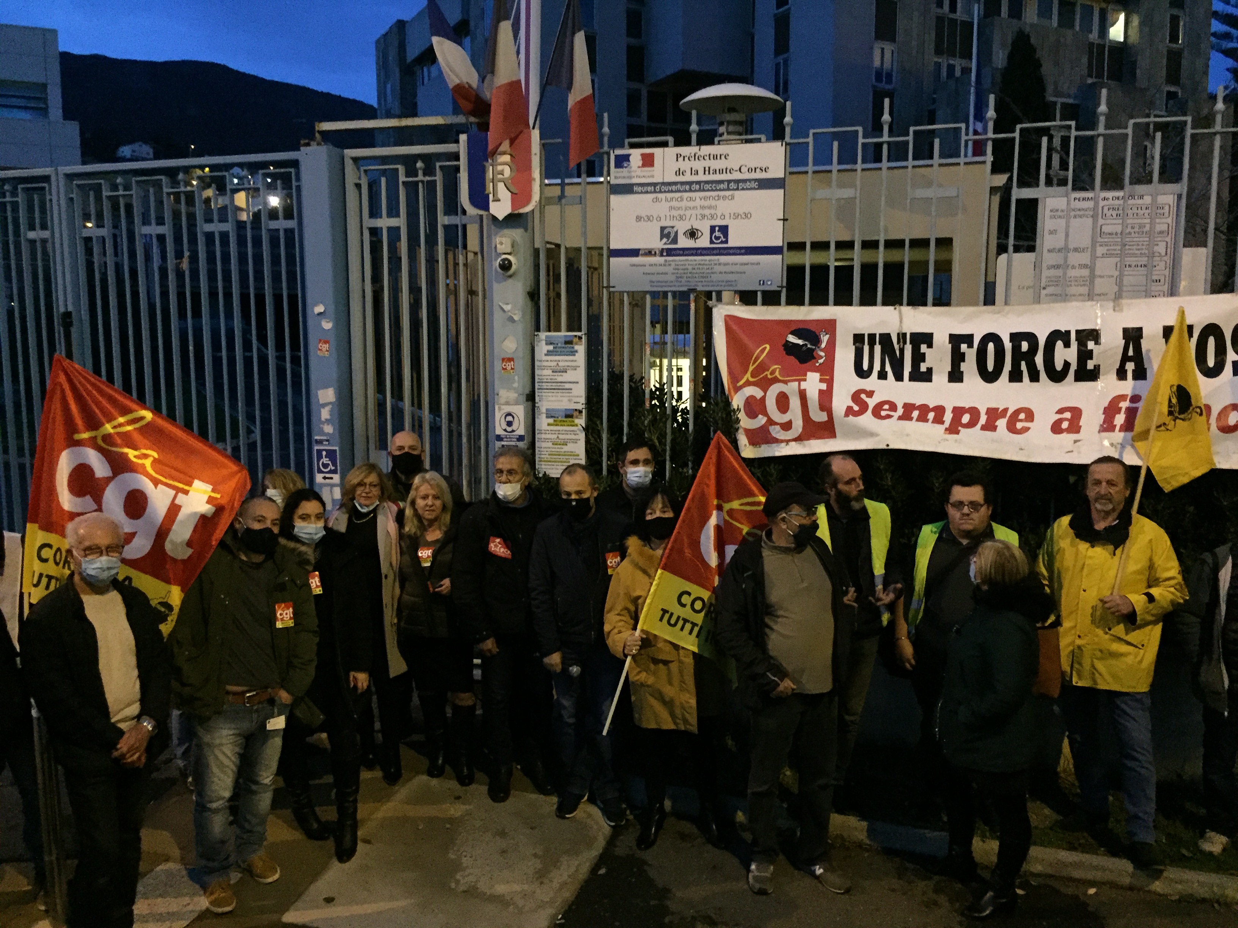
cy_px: 464
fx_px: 1037
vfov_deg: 48.2
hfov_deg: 61.7
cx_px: 619
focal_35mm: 29
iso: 800
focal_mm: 4.15
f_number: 2.2
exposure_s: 1/17
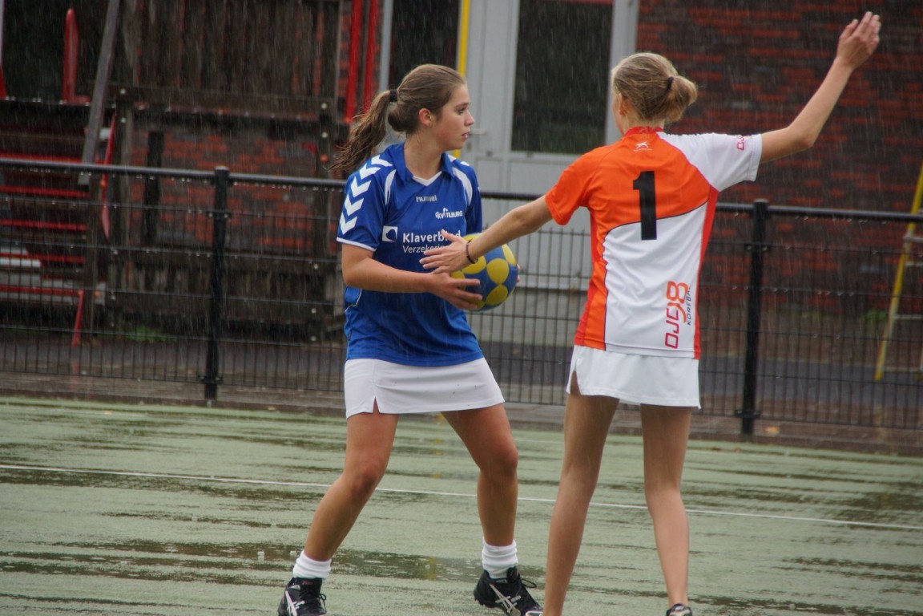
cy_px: 308
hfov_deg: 6.9
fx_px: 7691
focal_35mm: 300
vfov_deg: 4.6
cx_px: 462
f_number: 6.3
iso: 400
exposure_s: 1/200
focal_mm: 200
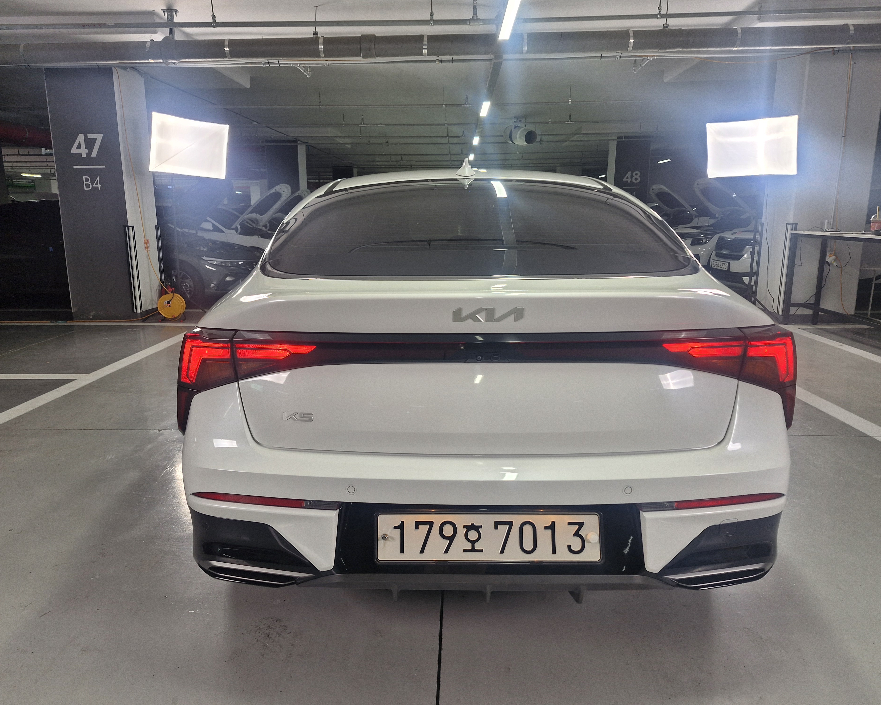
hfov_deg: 70.3
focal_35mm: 24
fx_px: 626
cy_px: 352
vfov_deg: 58.8
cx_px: 432
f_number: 1.8
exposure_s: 1/55
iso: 50
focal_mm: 5.54
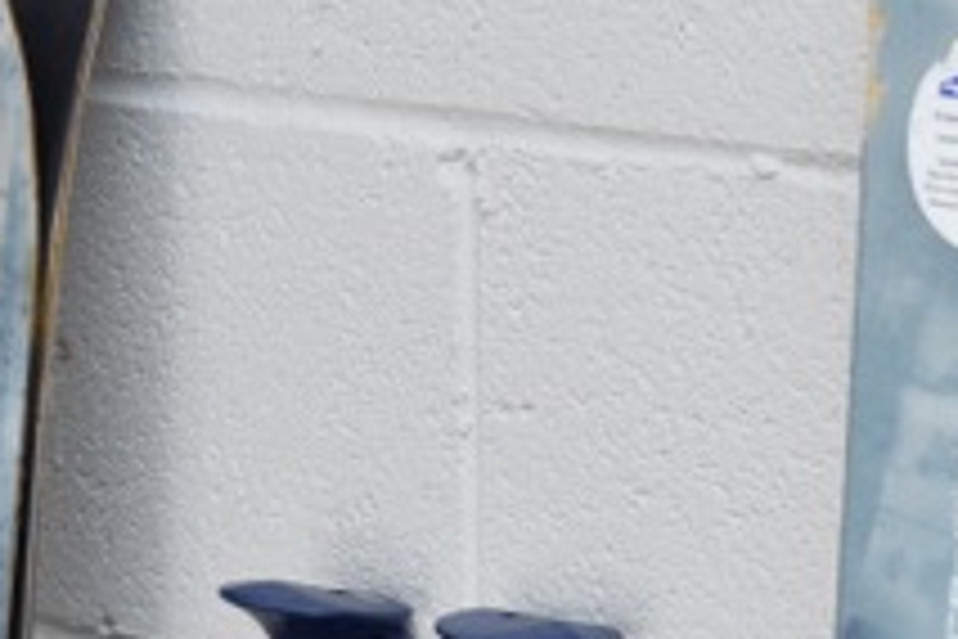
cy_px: 556
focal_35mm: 180
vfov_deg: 7.6
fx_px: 4790
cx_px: 508
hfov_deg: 11.4
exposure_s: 1/125
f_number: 5.6
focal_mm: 40
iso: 800
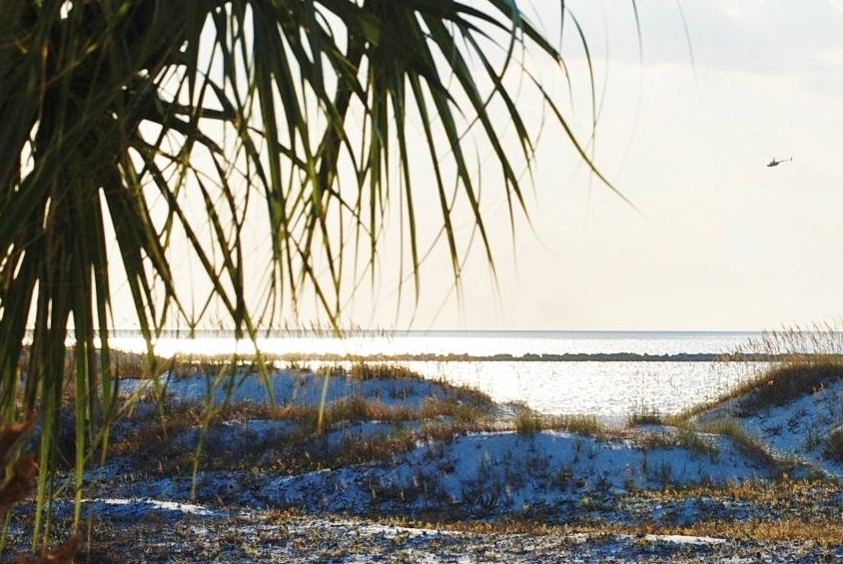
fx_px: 4197
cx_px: 691
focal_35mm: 179
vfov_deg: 7.7
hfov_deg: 11.4
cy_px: 380
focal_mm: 52
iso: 100
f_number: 9
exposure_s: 1/320
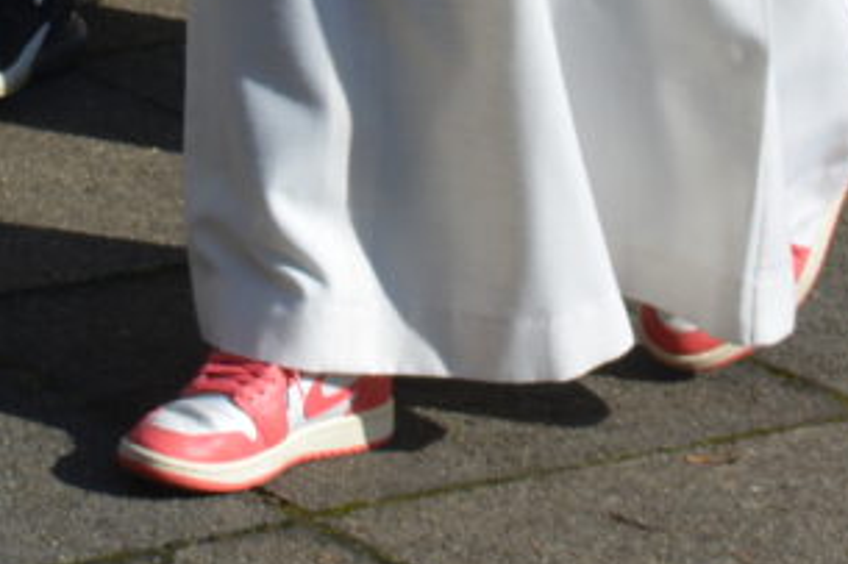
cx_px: -537
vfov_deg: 4.4
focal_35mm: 302
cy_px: -1193
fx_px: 7110
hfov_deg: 6.7
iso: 100
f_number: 8
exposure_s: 1/250
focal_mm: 30
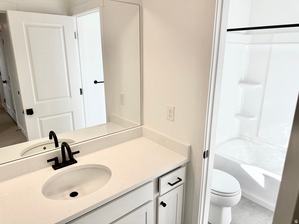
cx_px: 150
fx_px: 207
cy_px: 112
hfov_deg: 71.6
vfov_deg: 56.8
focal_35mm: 24
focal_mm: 6.86
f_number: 1.78
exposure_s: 1/872
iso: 80
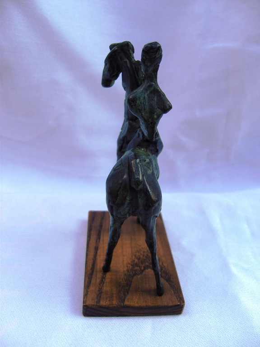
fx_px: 340
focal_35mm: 34
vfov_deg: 54.0
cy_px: 174
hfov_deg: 41.8
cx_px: 130
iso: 100
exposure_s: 1/500
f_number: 2.8
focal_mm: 7.3
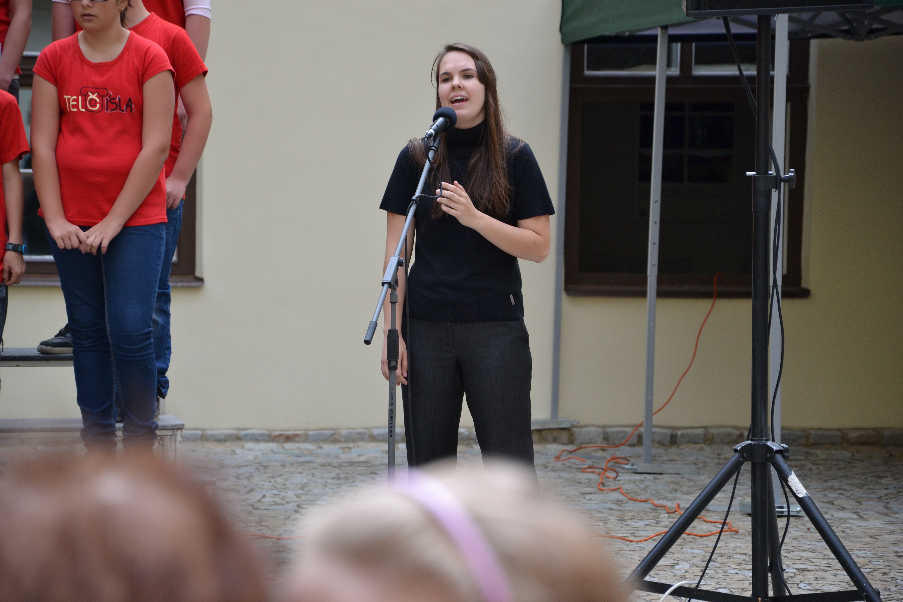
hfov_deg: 13.0
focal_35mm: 158
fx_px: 3950
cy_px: 301
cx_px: 452
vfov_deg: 8.7
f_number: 5.6
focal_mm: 105
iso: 360
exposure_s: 1/500
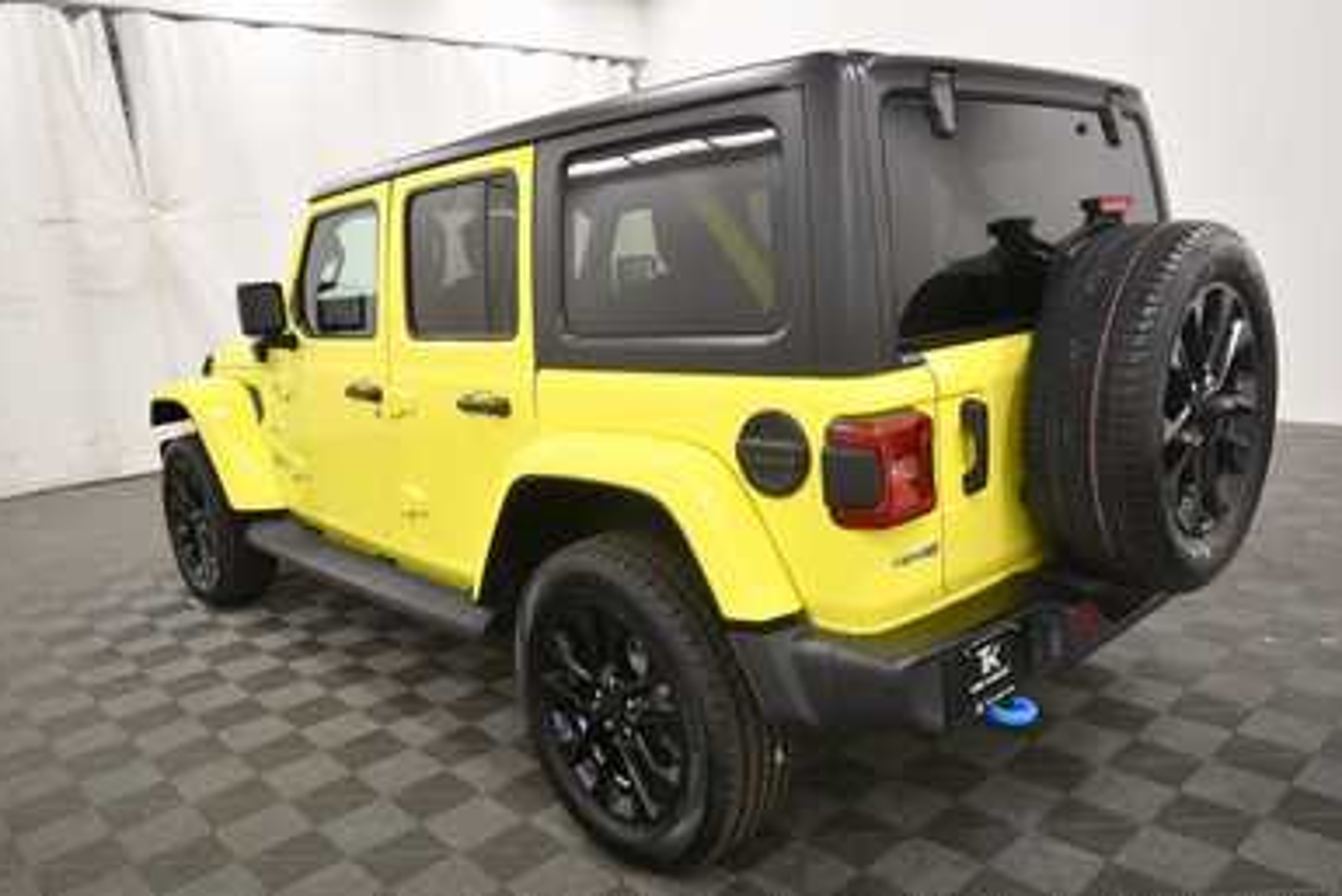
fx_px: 970
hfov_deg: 69.4
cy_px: 438
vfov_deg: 49.6
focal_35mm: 26
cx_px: 680
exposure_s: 1/125
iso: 900
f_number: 5.3
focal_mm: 17
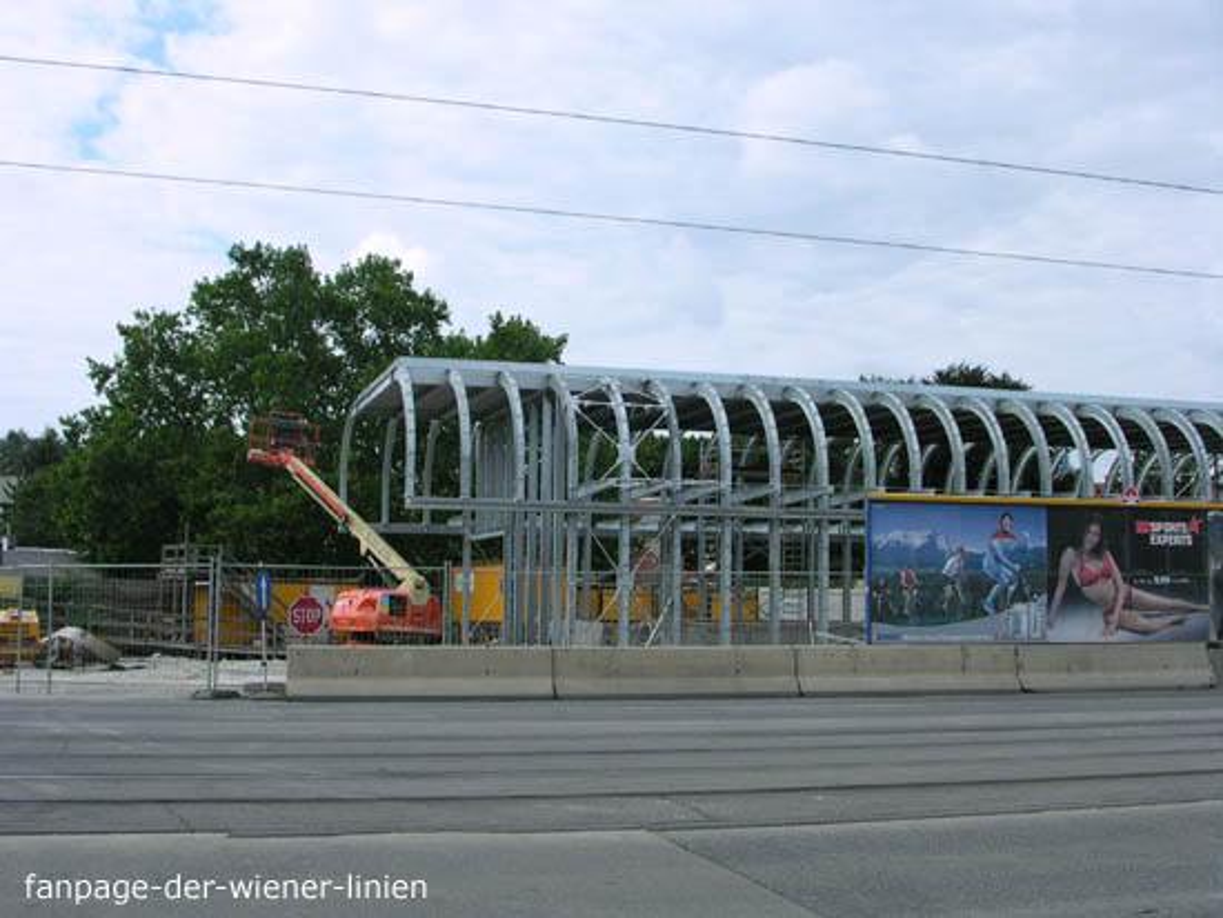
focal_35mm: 43
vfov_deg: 33.6
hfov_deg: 43.8
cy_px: 459
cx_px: 612
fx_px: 1520
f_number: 4.8
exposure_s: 1/348
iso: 100
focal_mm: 6.6
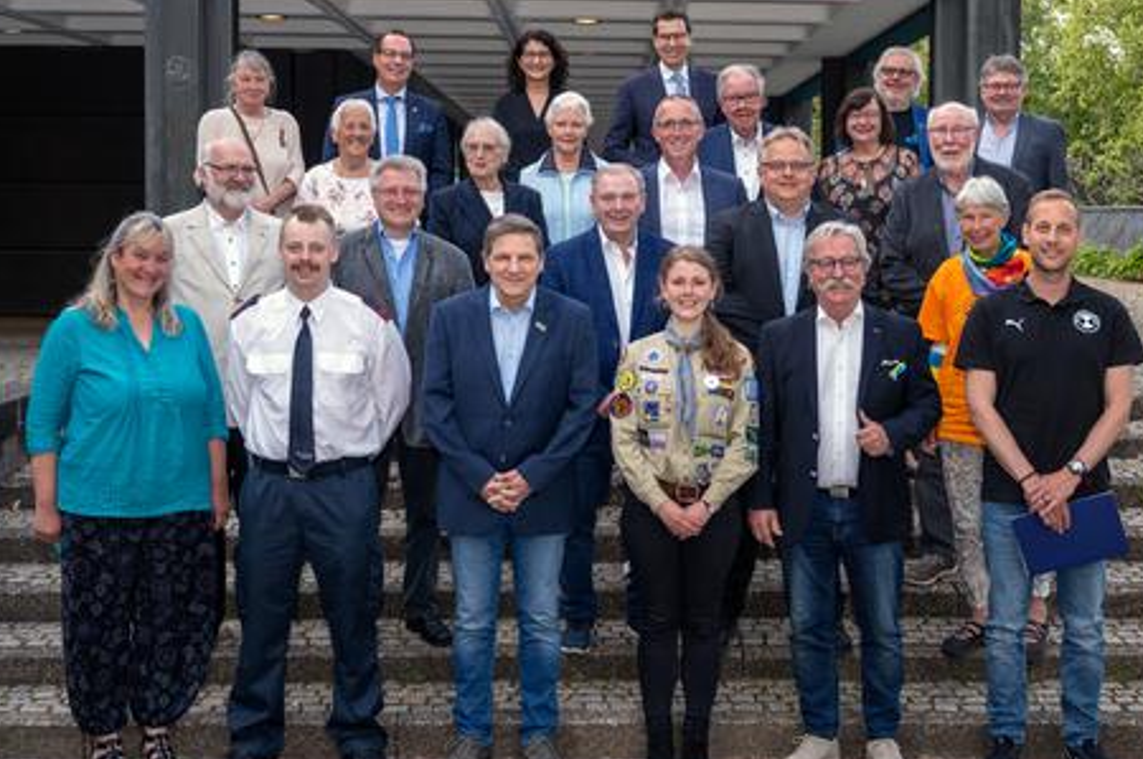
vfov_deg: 32.9
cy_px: 381
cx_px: 591
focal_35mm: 41
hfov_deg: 47.9
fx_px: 1287
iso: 900
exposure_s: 1/125
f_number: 5.6
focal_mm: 34.5
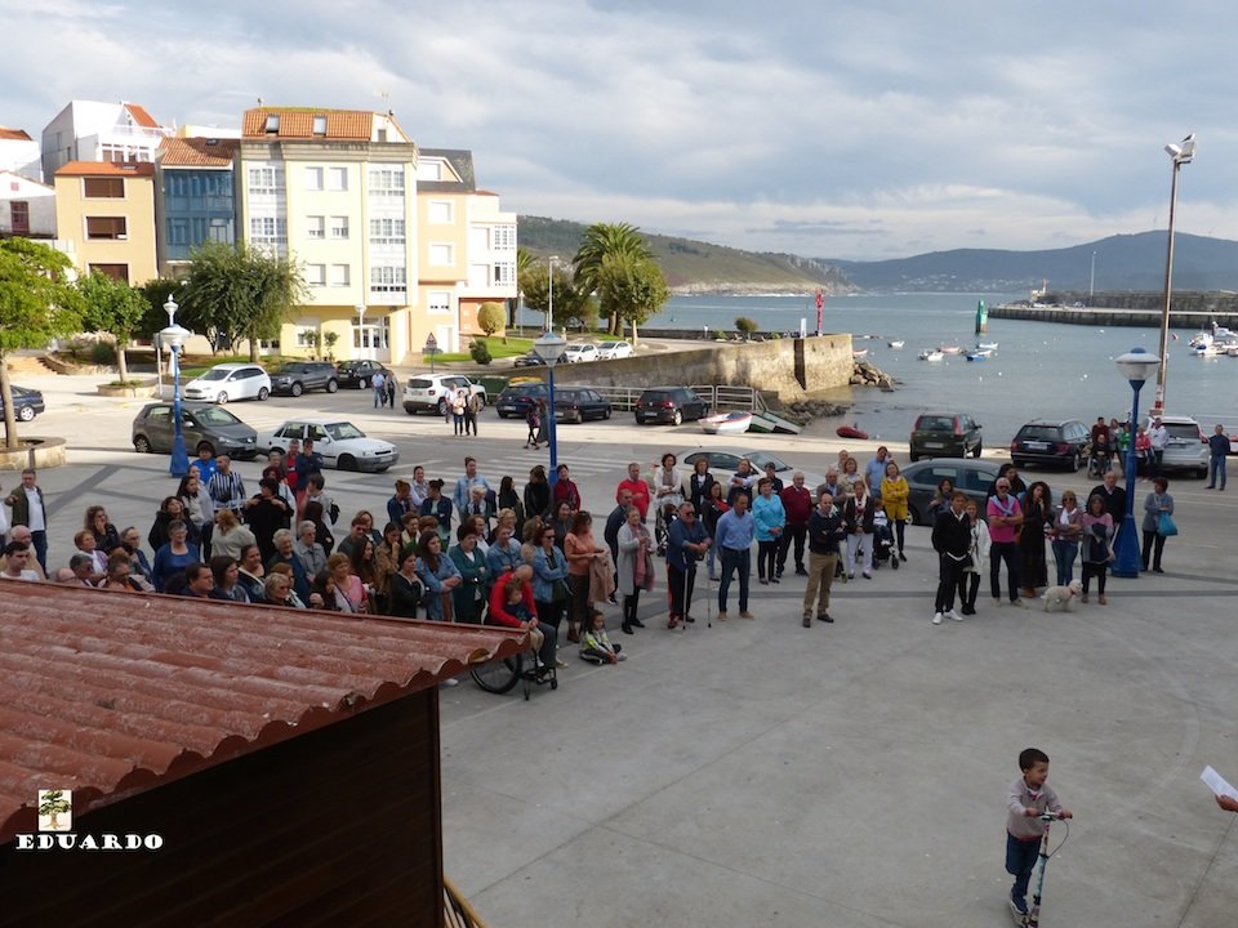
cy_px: 464
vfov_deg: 44.2
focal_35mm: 32
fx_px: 1144
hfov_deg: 56.8
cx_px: 619
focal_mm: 5.7
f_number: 4
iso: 100
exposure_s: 1/500
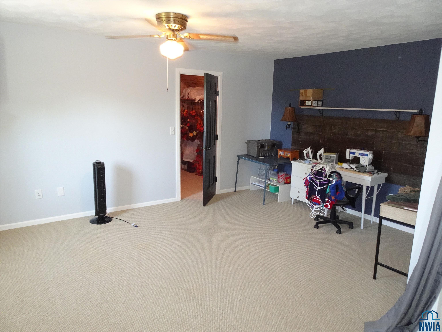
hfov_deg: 71.6
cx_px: 221
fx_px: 306
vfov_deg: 56.8
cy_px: 166
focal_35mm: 24
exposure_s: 1/30
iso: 640
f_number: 3.5
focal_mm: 4.25
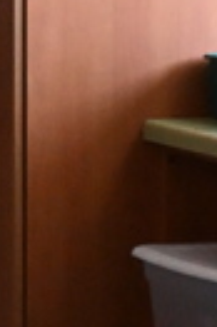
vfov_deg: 4.0
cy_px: 487
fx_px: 4678
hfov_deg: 2.6
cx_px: -358
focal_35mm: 516
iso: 3200
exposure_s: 1/80
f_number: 6
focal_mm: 44
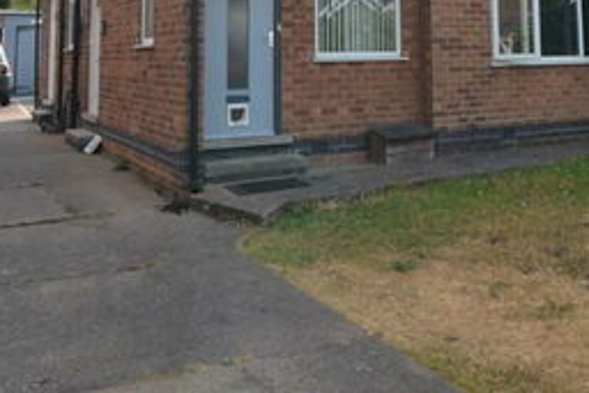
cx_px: 352
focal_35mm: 41
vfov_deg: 29.3
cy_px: -45
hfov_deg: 47.1
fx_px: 671
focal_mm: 10
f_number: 7.1
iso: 100
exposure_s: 1/200
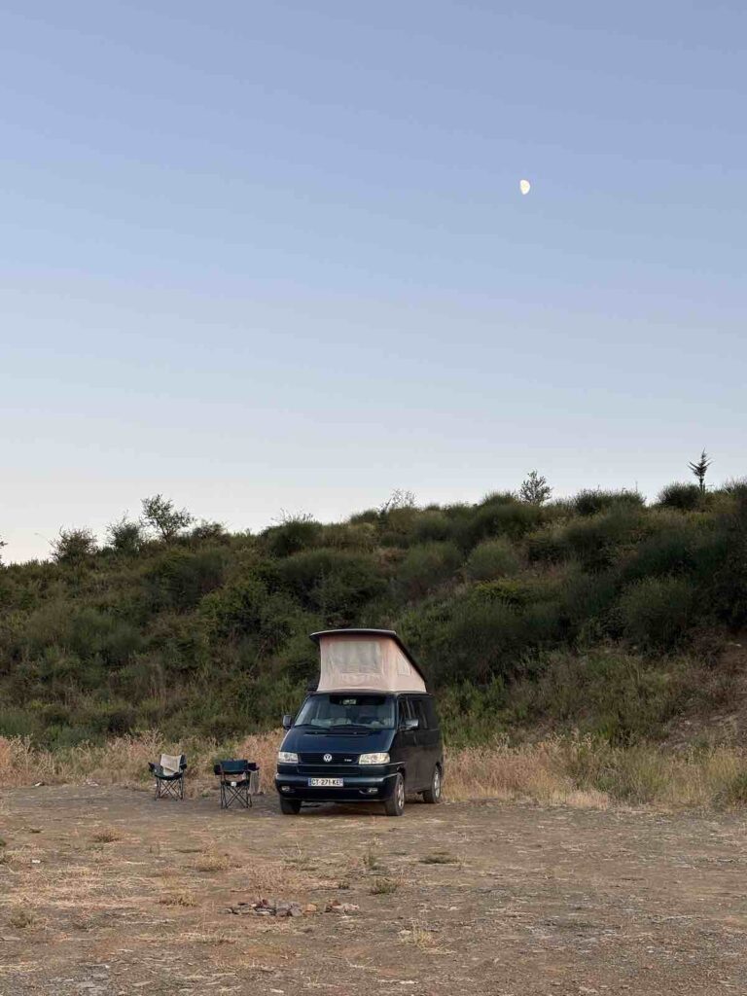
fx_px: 1496
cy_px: 498
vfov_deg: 36.8
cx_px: 374
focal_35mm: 52
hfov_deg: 28.0
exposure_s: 1/191
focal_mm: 5.96
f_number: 1.6
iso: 32
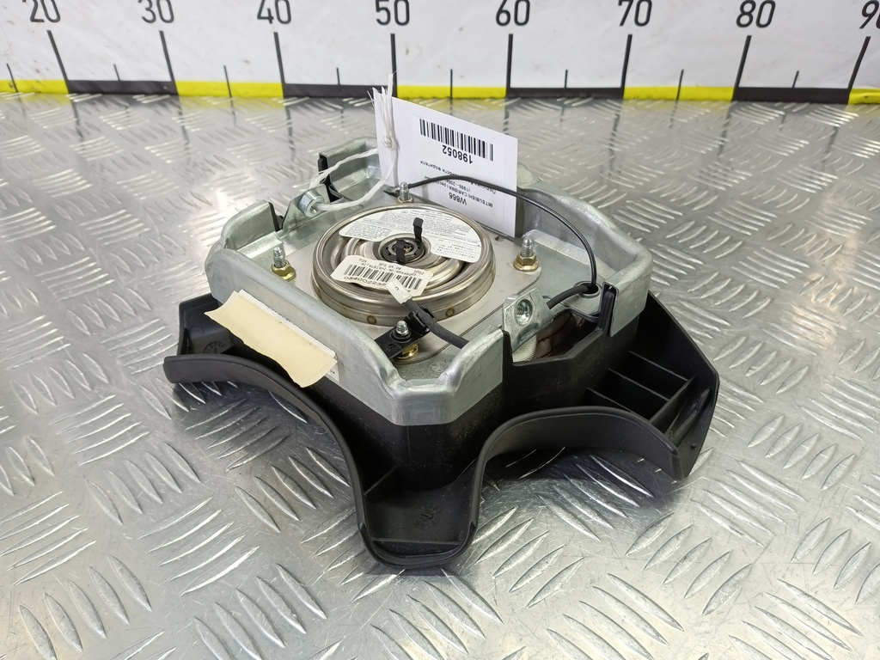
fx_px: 585
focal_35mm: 23
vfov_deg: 58.9
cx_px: 440
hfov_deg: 73.9
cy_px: 330
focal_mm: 4.11
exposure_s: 1/50
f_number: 1.6
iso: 168
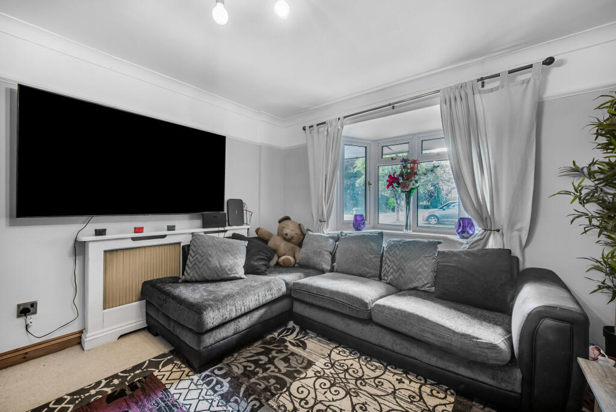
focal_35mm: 14
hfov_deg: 104.2
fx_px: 240
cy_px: 206
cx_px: 308
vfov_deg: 81.3
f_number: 16
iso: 200
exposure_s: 1.5
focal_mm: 14
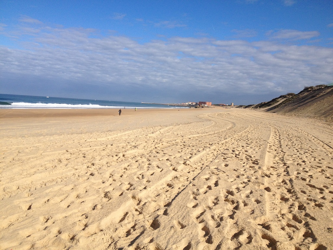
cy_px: 125
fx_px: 337
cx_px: 166
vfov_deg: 40.7
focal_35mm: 35
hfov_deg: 52.6
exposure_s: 1/2907
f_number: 2.4
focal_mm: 4.28
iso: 50
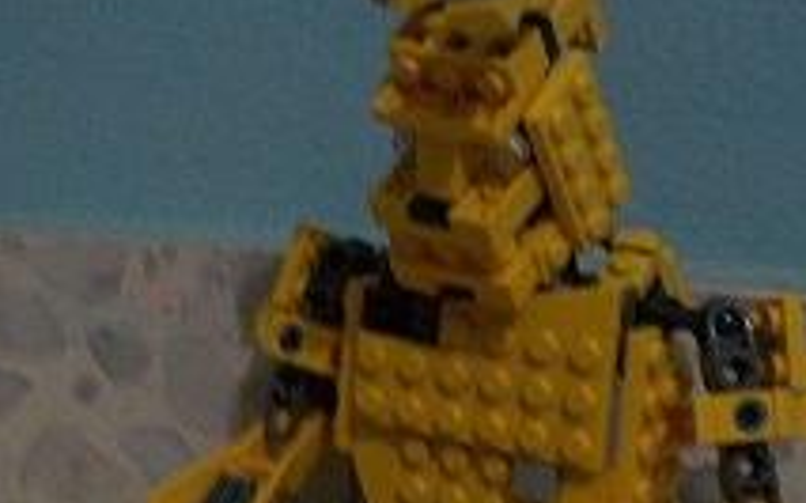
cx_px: 348
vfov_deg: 16.1
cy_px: 431
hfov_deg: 25.8
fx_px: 1757
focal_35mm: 80
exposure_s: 1/8
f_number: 3.1
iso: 320
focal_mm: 6.3
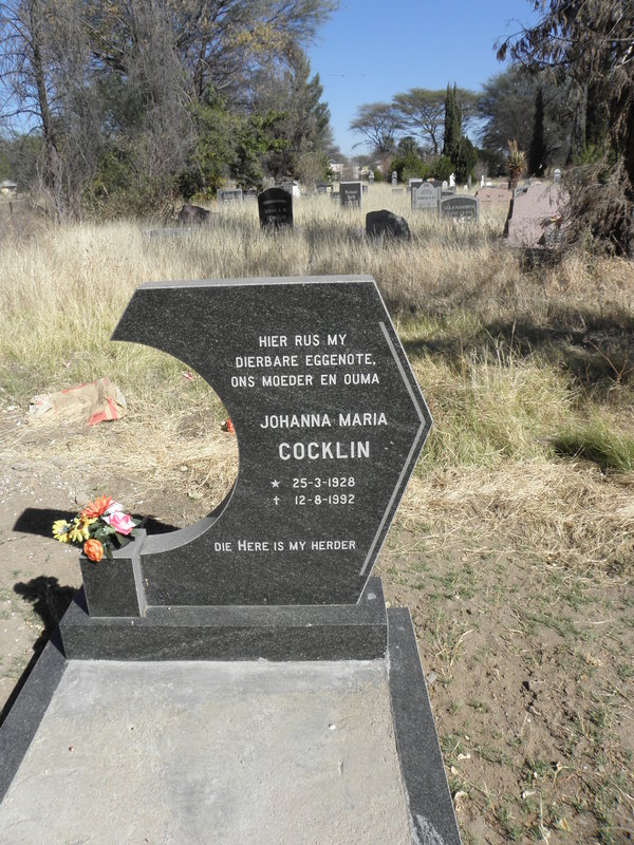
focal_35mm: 26
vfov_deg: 67.3
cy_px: 422
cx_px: 317
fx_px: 635
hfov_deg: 53.1
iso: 64
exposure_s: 1/250
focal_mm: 4.6
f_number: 5.6
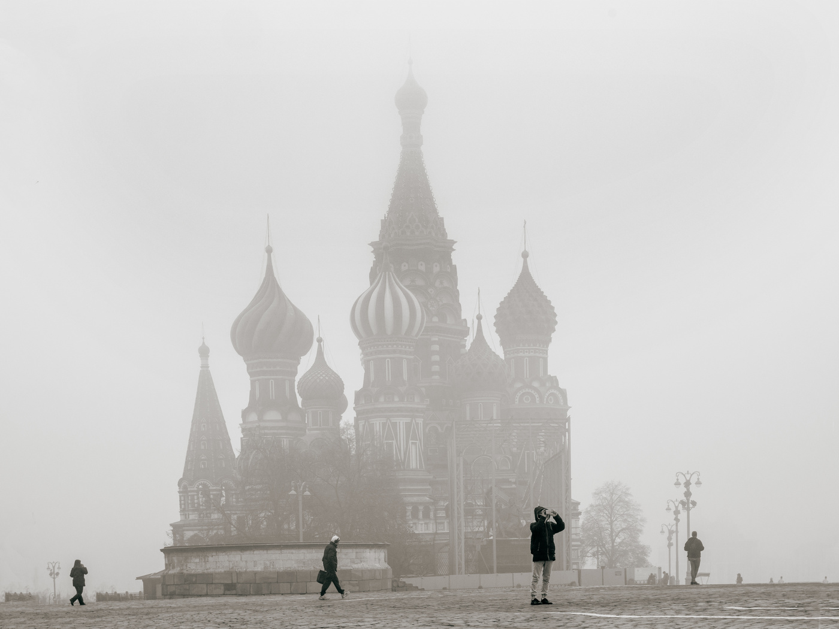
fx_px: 1454
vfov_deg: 24.4
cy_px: 314
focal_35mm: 60
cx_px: 420
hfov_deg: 32.2
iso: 200
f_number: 6.3
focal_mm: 30
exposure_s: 1/250
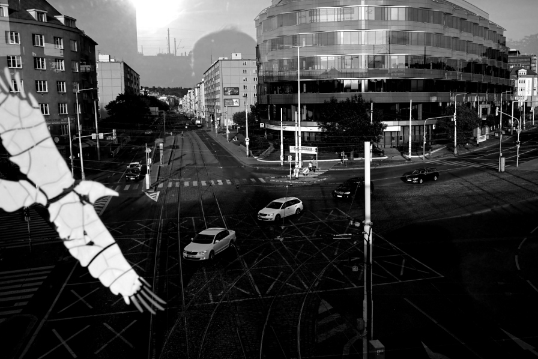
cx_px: 271
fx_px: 478
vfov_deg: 41.1
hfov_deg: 58.7
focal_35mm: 32
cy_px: 158
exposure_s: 1/200
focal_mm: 28
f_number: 9
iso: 80
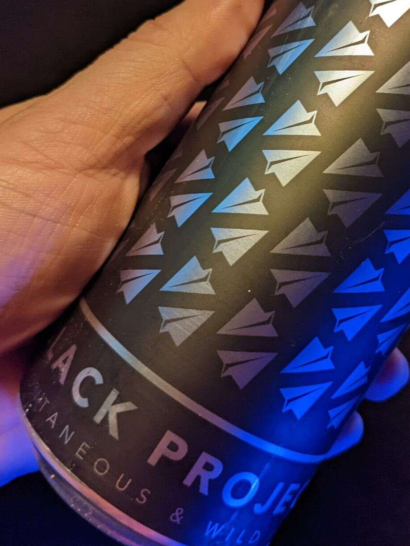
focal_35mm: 45
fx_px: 711
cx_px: 307
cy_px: 183
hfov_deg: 31.6
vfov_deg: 41.5
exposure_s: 1/25
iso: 181
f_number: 1.73
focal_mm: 4.38
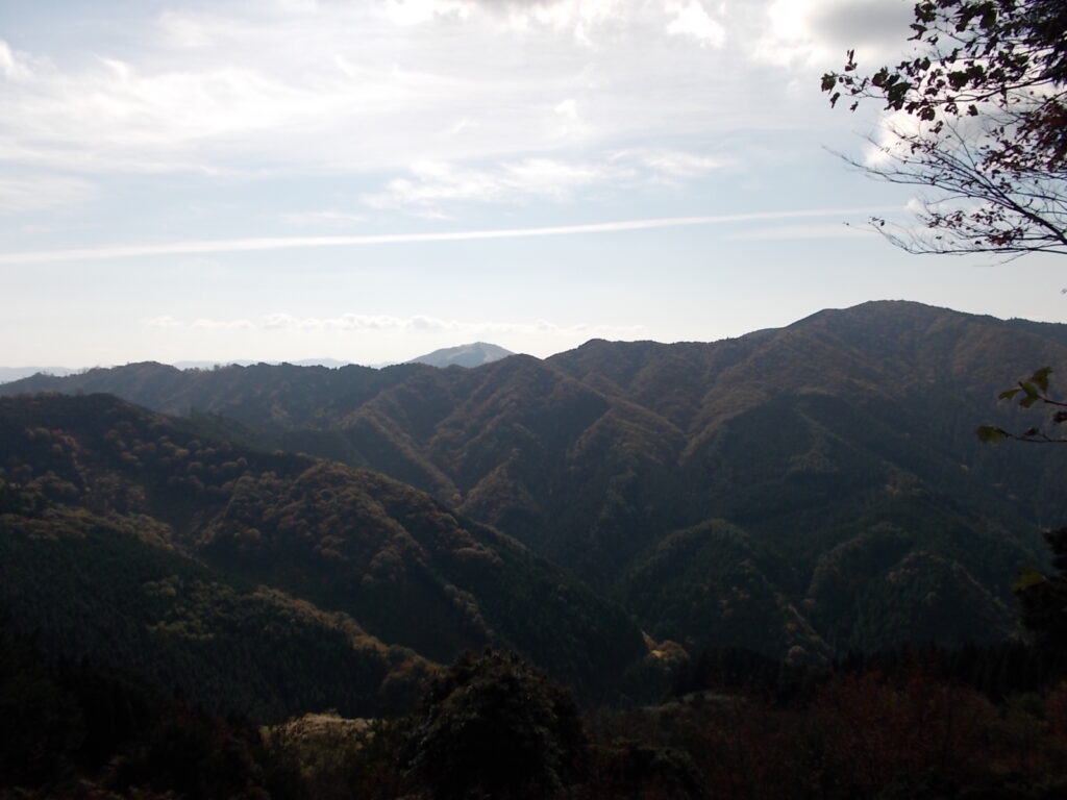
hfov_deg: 67.3
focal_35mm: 26
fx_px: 801
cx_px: 534
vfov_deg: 53.1
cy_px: 400
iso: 80
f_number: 8
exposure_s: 1/250
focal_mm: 4.6
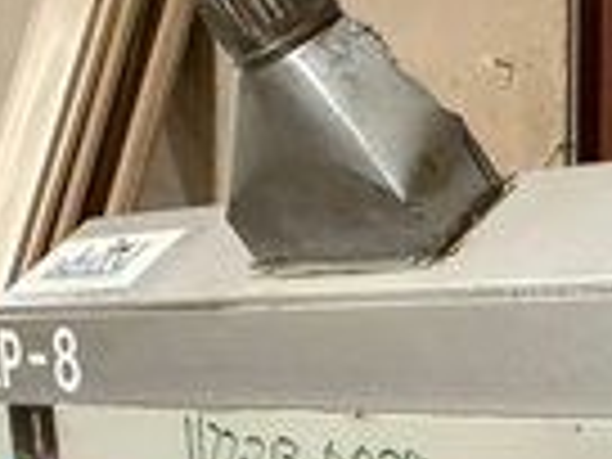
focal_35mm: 65
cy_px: 871
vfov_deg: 17.4
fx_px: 1149
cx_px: 880
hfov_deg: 24.3
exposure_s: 1/60
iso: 800
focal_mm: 2.22
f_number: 2.2
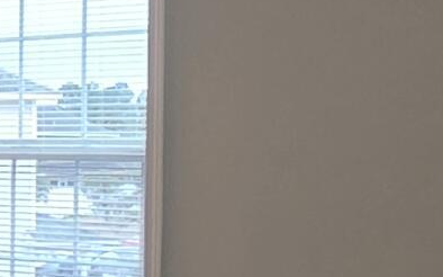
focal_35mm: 105
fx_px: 1267
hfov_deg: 17.1
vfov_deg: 12.4
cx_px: -291
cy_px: 206
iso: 640
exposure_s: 1/60
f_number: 1.9
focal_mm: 2.2
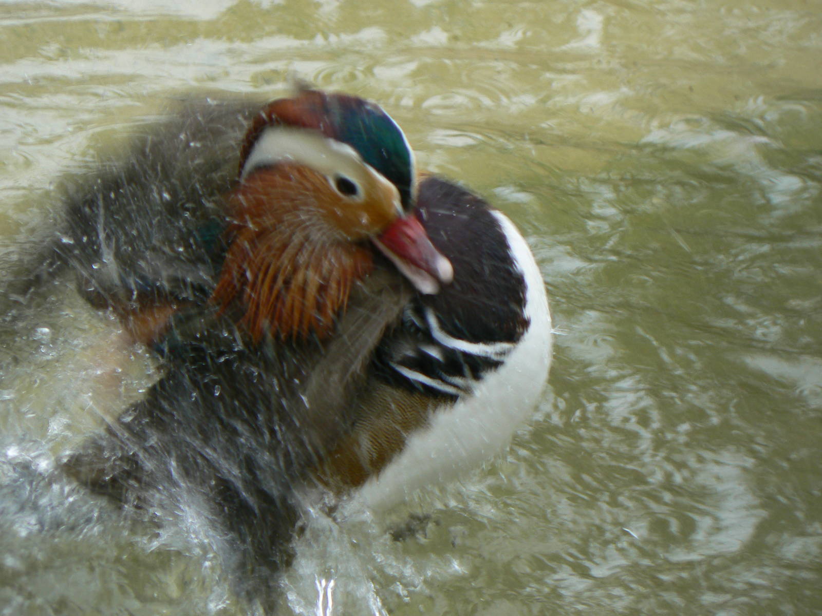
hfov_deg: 5.2
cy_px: 308
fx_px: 9024
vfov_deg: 3.9
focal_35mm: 380
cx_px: 411
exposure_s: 1/125
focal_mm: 63.3
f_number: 5.6
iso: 80
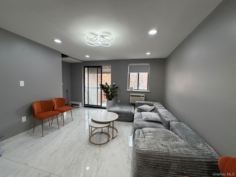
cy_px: 88
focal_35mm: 14
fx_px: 95
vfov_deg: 85.7
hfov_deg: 102.1
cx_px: 118
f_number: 2.2
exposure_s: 1/120
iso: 160
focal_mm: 2.22
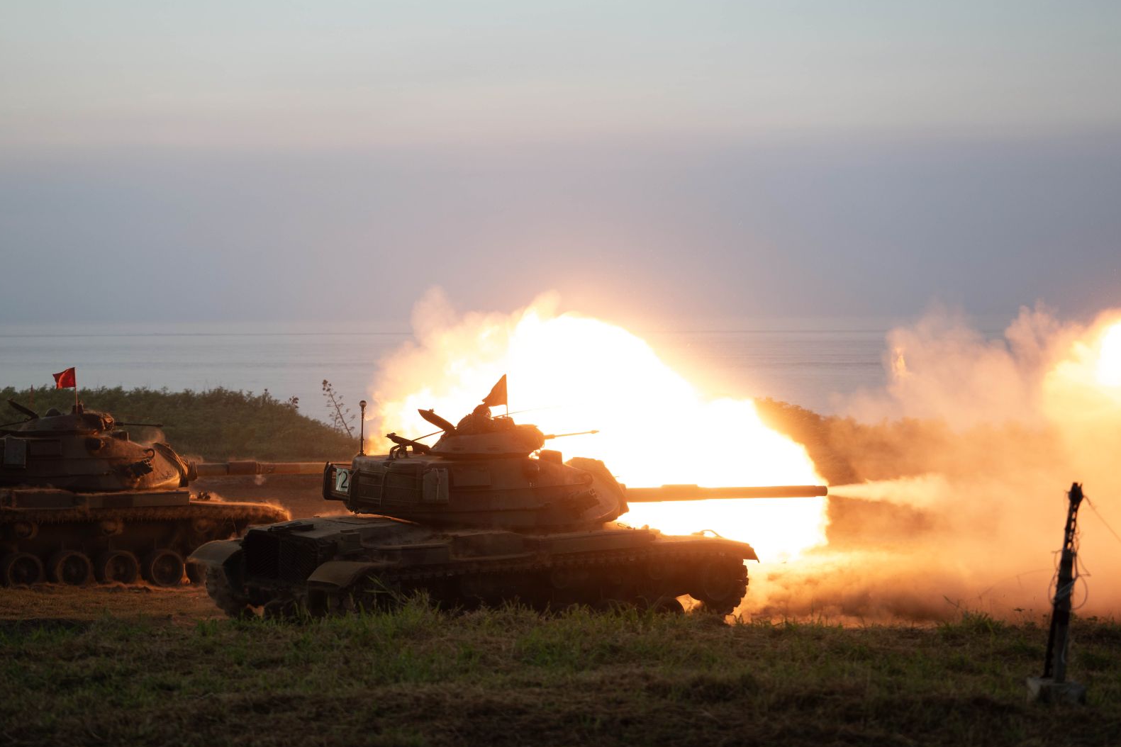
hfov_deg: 23.9
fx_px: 2647
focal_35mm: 85
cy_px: 337
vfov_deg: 16.1
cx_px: 516
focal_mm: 70
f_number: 2.8
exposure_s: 1/1000
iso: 500
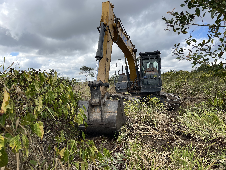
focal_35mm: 26
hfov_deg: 67.3
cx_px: 113
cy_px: 85
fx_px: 170
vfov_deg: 53.1
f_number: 1.6
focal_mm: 5.1
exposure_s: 1/4717
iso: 50
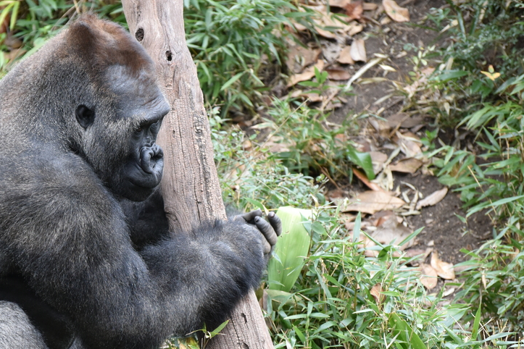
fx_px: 4381
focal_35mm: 301
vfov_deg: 4.6
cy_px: 251
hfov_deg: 6.8
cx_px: 120
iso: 1600
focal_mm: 170
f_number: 5
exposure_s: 1/400
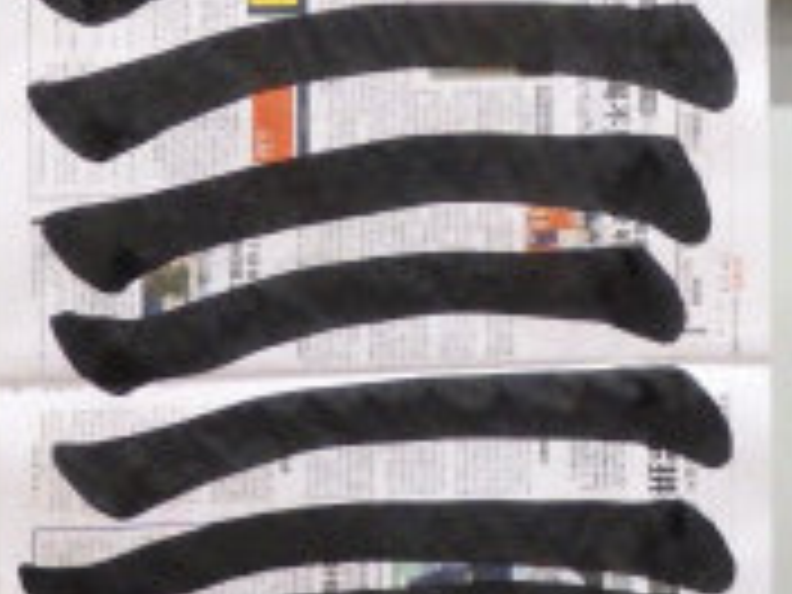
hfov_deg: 13.4
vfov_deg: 10.1
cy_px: -142
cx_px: 806
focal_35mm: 145
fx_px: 3318
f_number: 3.6
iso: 400
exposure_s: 1/60
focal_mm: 6.6
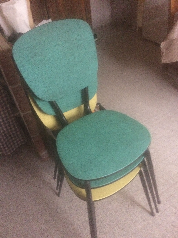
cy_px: 119
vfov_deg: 61.7
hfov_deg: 48.2
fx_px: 199
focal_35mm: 29
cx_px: 89
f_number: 2.2
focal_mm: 4.15
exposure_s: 1/17
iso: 500
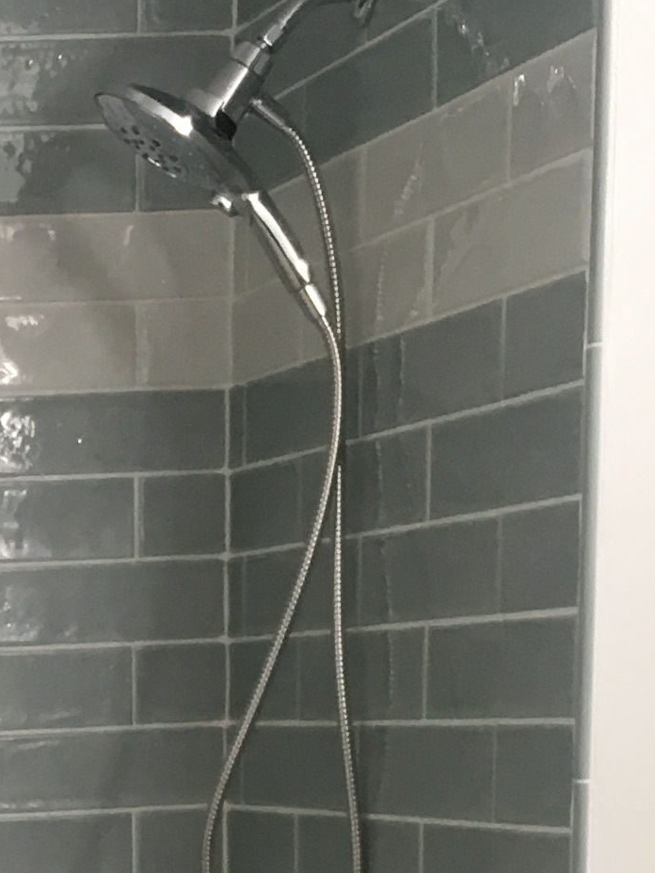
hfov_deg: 11.1
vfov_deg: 14.6
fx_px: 3179
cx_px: -464
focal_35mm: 126
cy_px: 1277
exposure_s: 1/30
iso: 50
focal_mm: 4.15
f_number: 2.2
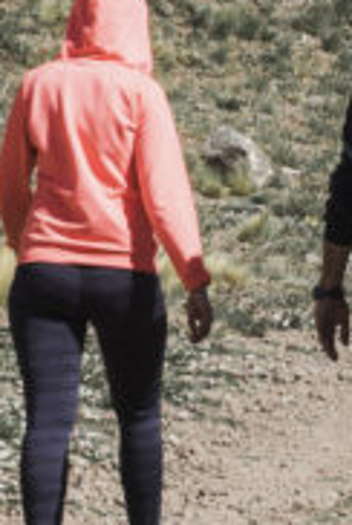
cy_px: -97
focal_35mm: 295
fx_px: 4307
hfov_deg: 4.5
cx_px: 915
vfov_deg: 6.9
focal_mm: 35
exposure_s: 1/250
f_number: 8
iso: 100
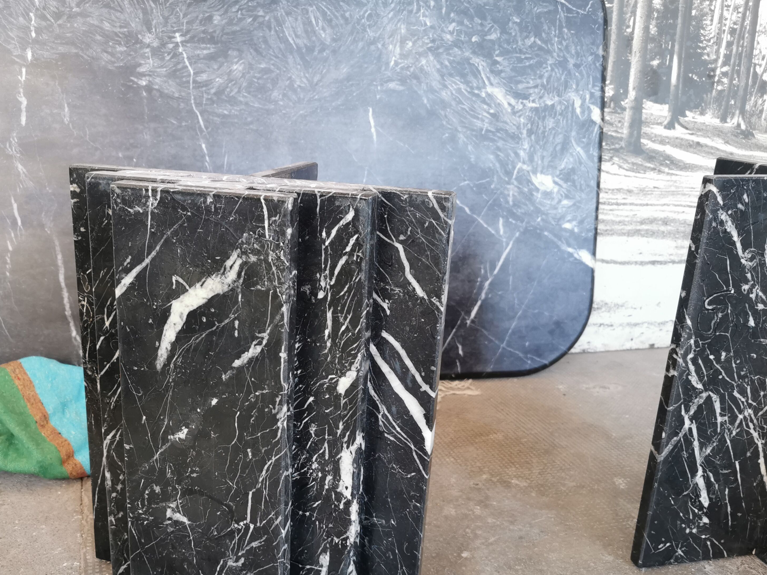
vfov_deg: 41.5
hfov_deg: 53.5
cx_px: 304
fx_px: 753
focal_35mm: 34
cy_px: 353
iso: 160
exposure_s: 1/60
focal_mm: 5.56
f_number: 1.6
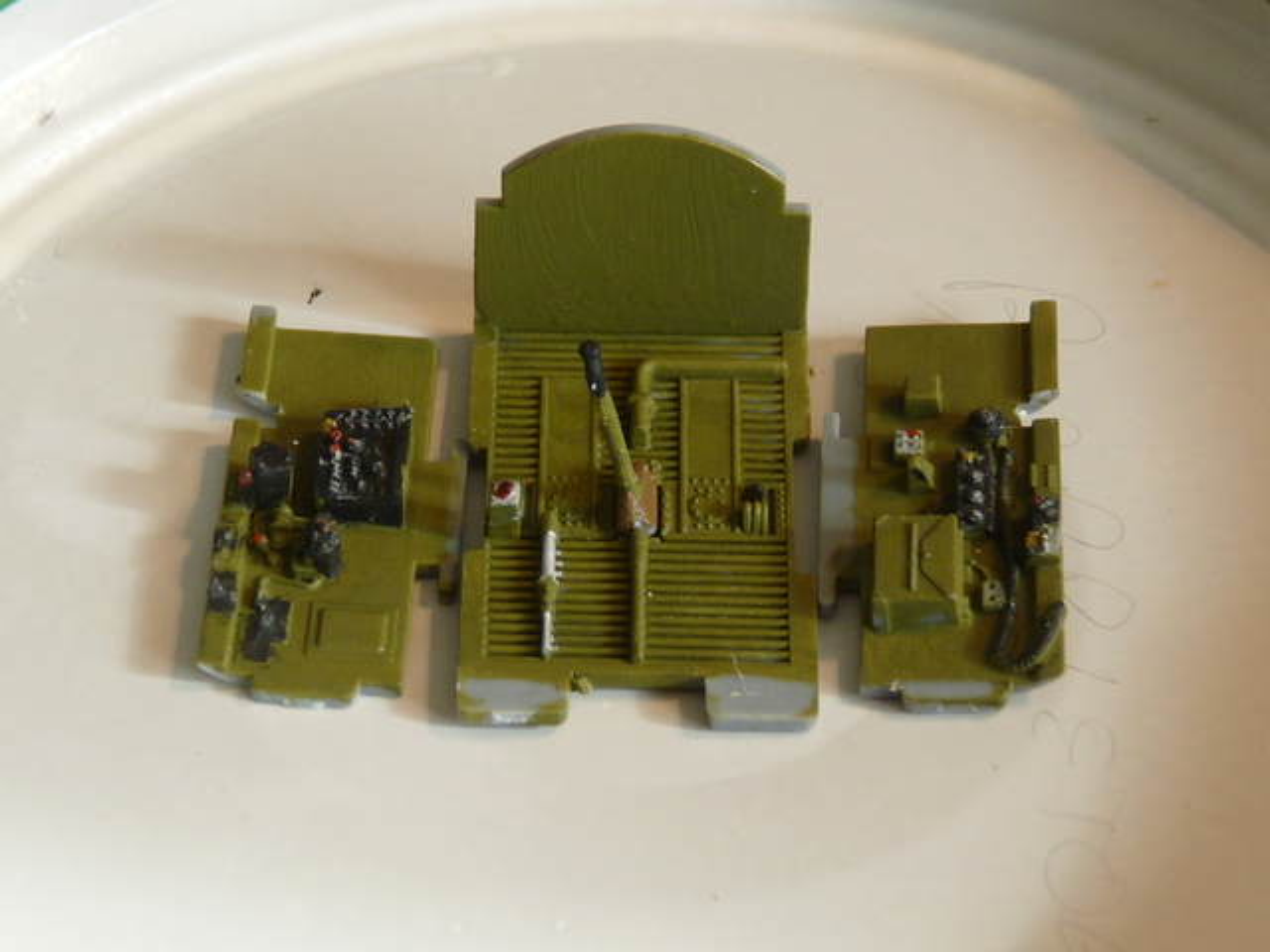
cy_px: 476
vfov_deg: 12.9
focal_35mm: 115
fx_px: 4219
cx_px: 635
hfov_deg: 17.1
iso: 100
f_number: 3.4
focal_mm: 11.5
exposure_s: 1/40
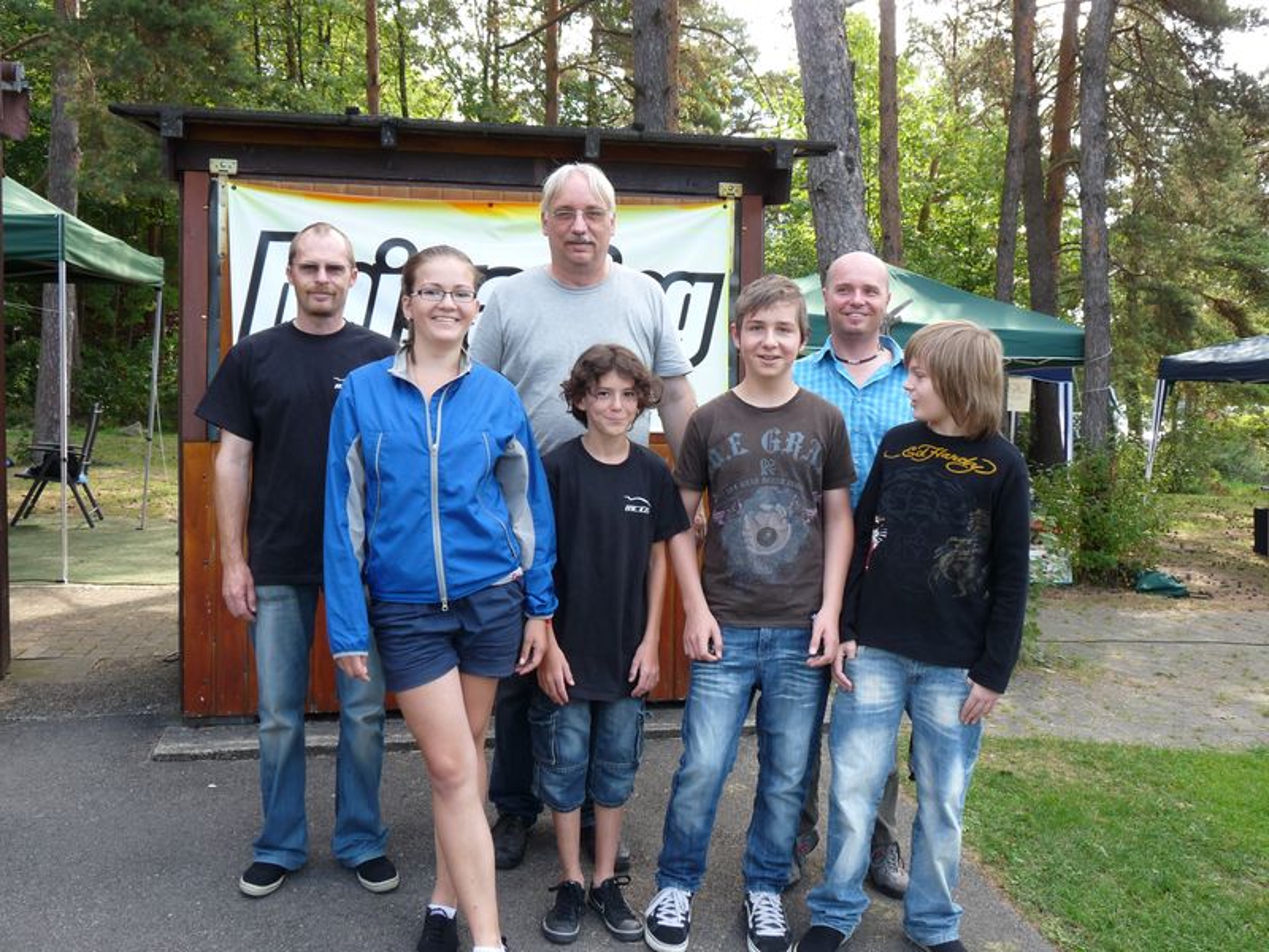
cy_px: 476
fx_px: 1283
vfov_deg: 40.7
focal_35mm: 35
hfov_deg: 52.6
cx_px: 634
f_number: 3.6
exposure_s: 1/125
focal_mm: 6.2
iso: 100
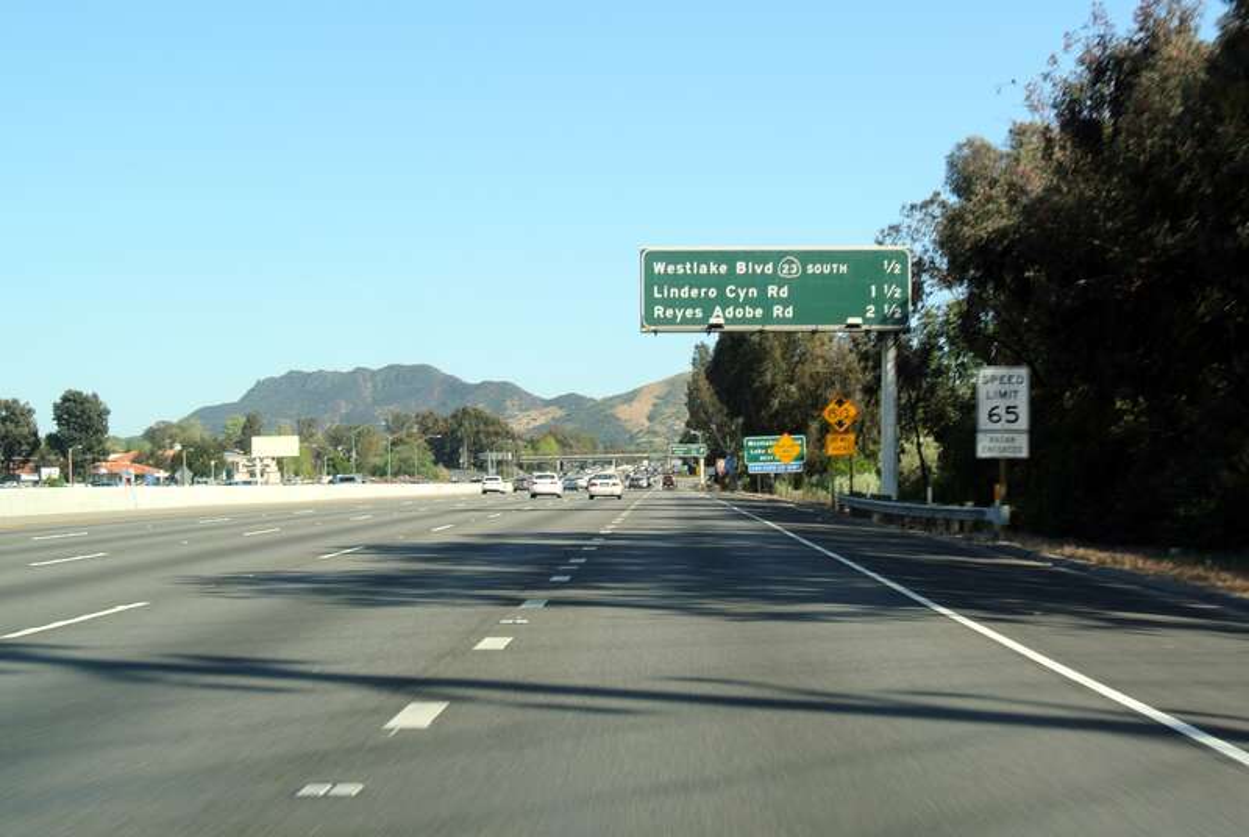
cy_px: 418
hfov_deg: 32.8
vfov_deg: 22.3
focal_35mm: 61
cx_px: 624
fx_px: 2119
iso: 100
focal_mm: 22.7
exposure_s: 1/125
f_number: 8
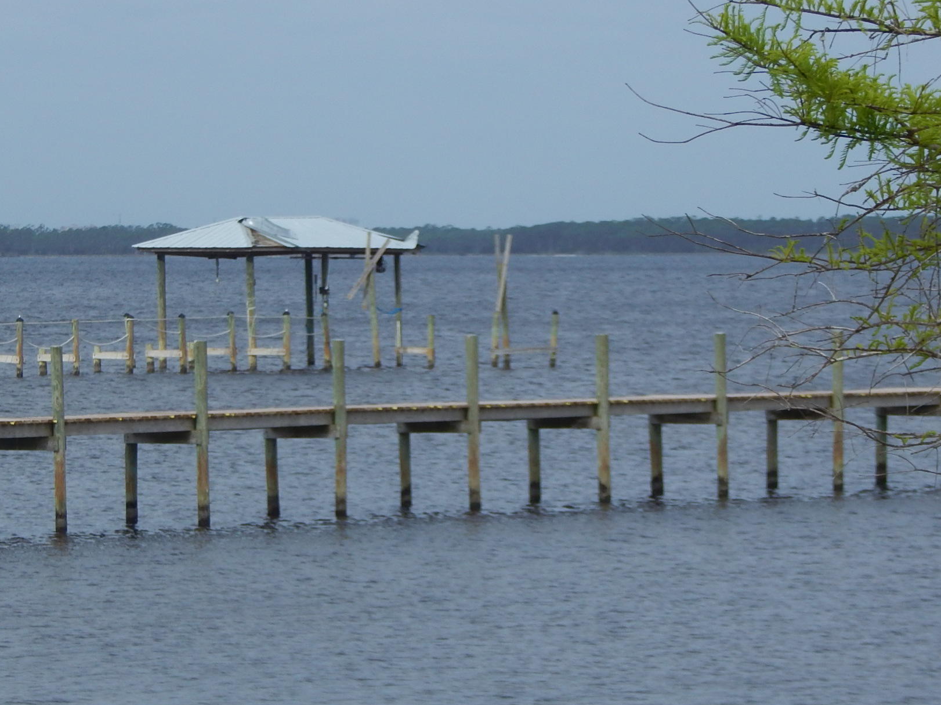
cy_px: 428
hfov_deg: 7.8
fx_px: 6931
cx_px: 450
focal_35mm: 255
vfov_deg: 5.8
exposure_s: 1/640
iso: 125
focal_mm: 32.8
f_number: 5.3
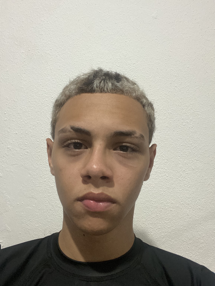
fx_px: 248
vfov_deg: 60.0
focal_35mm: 30
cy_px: 143
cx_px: 108
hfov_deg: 46.8
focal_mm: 2.71
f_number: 2.2
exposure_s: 1/30
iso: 640
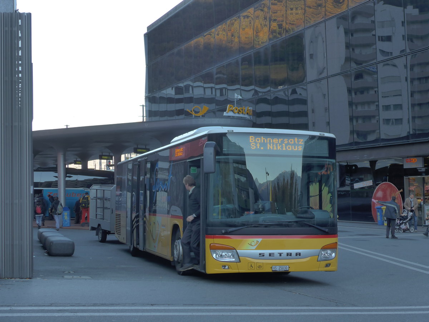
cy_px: 161
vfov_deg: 24.8
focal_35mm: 59
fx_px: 731
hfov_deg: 32.7
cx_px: 214
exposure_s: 1/160
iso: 160
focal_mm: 12
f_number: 3.5
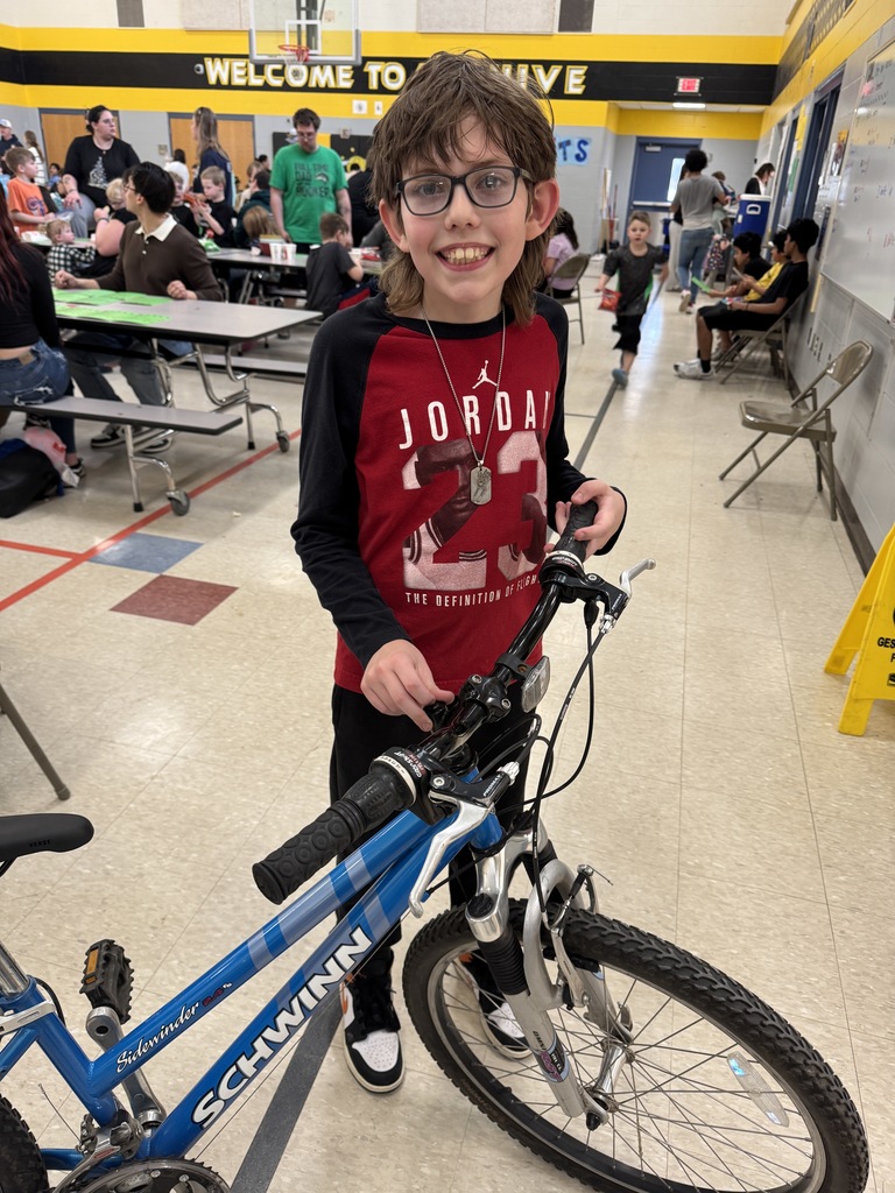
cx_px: 448
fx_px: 827
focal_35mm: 24
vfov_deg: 71.6
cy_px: 596
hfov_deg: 56.8
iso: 160
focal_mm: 6.76
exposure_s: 1/60
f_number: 1.78
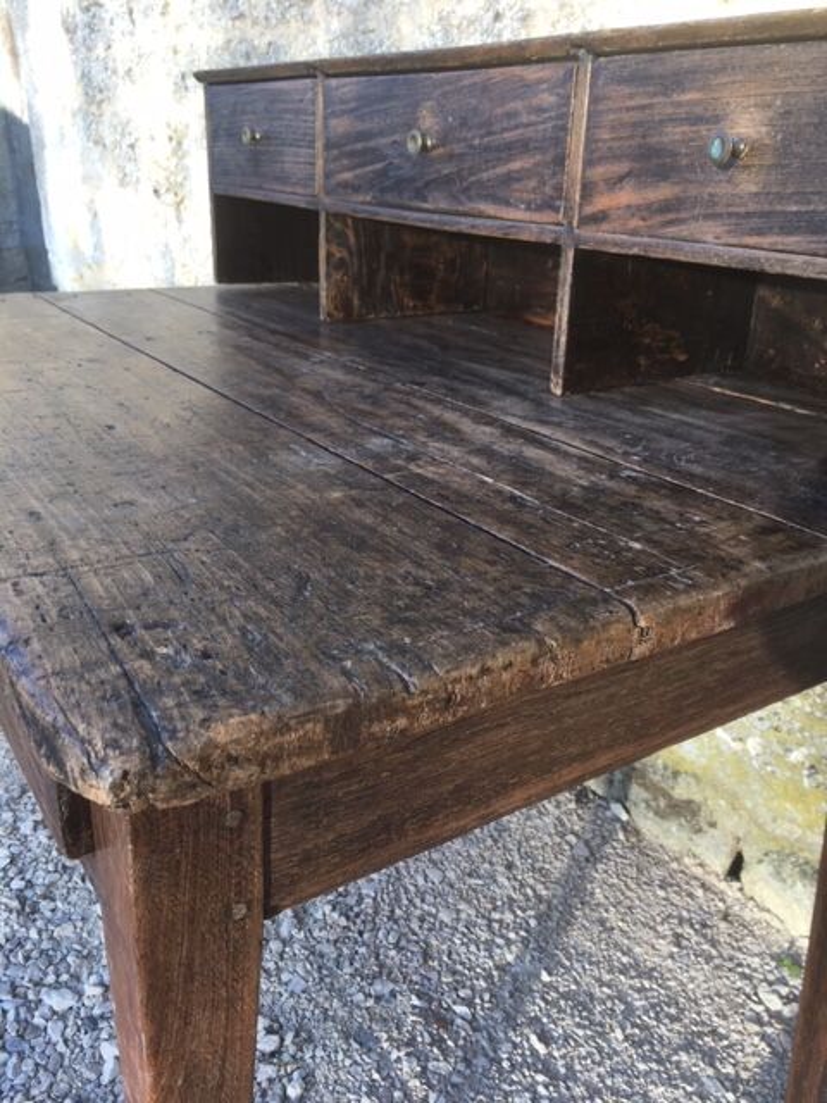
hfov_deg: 48.2
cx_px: 414
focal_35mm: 29
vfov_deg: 61.7
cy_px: 552
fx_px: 924
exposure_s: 1/116
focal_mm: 4.15
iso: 25
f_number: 2.2
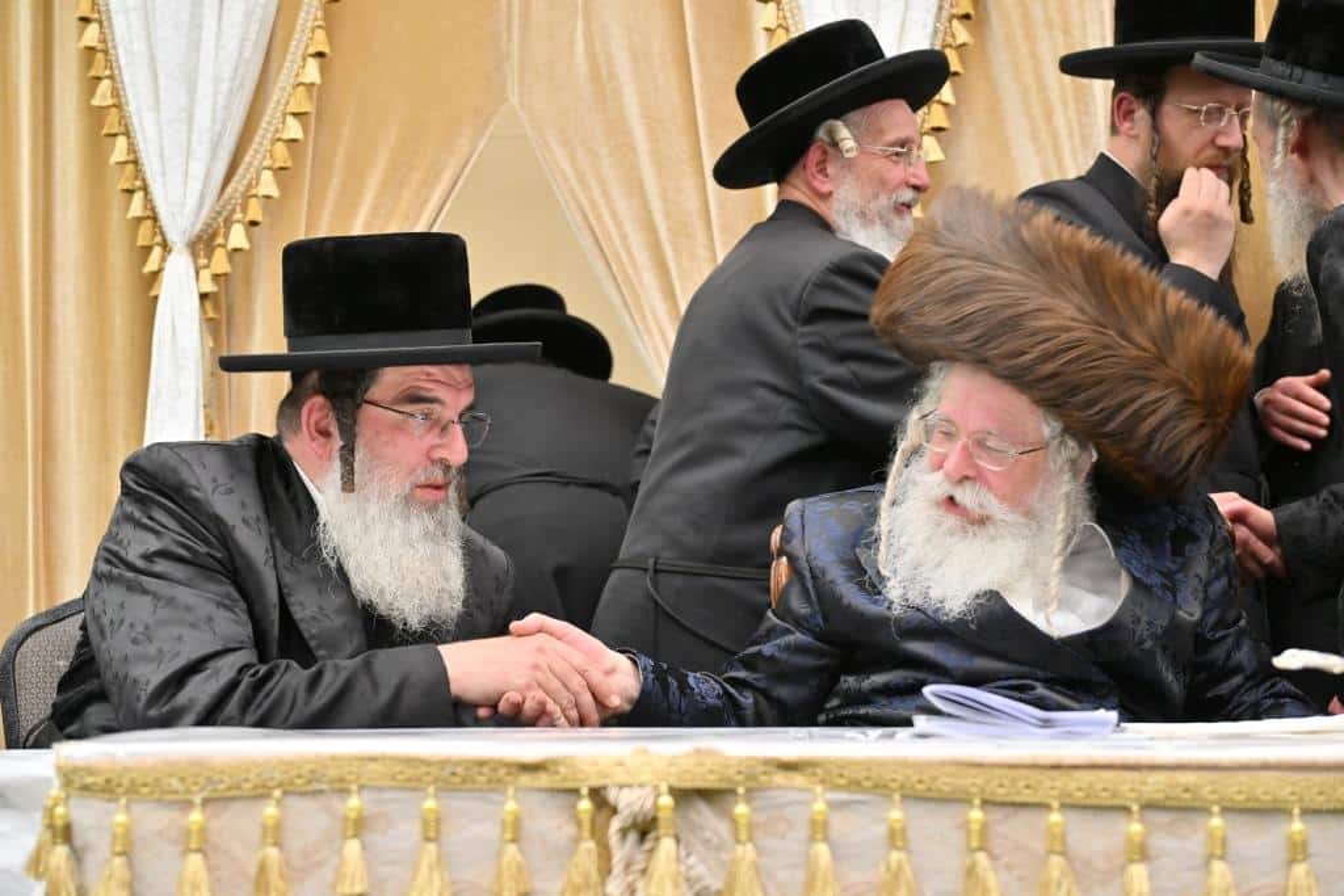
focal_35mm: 54
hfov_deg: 36.9
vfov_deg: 25.1
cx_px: 672
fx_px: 2016
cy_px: 448
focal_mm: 54
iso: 1250
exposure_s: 1/250
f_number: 4
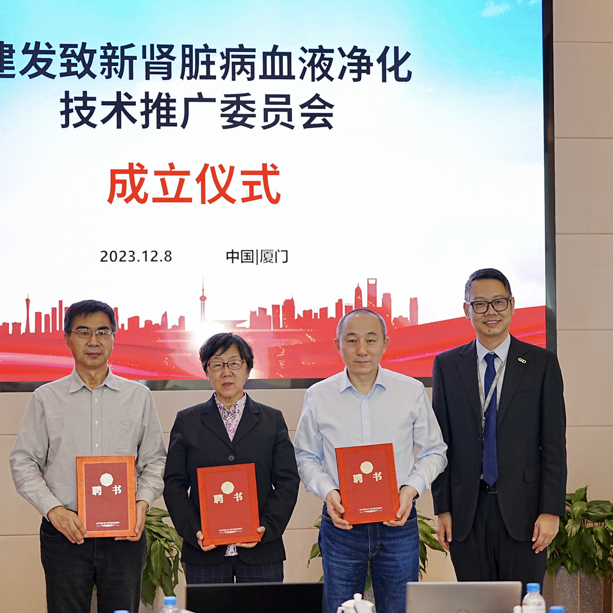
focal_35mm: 90
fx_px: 1803
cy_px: 305
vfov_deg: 19.3
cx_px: 277
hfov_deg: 19.3
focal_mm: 70
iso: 250
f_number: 2.8
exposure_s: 1/50
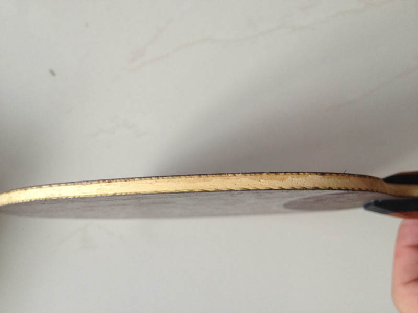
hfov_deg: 52.6
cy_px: 156
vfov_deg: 40.7
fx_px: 423
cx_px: 209
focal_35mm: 35
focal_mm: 4.28
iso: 100
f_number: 2.4
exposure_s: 1/120
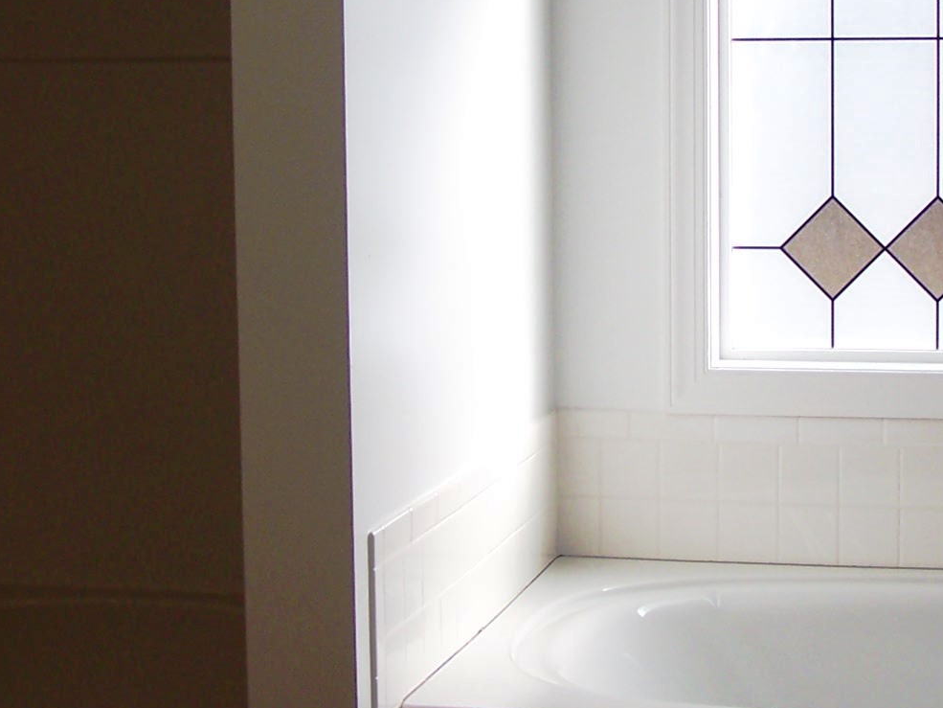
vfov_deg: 14.8
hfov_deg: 19.6
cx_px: 548
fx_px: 2725
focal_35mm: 100
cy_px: 282
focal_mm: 6.3
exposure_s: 1/160
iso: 64
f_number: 2.8
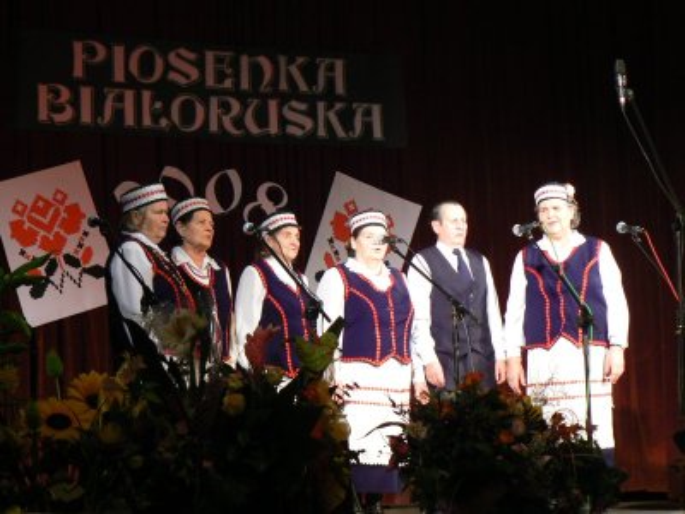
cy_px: 257
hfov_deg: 19.3
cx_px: 342
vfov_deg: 14.5
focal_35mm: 102
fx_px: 2018
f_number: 3.2
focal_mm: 16.9
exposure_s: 1/30
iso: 125
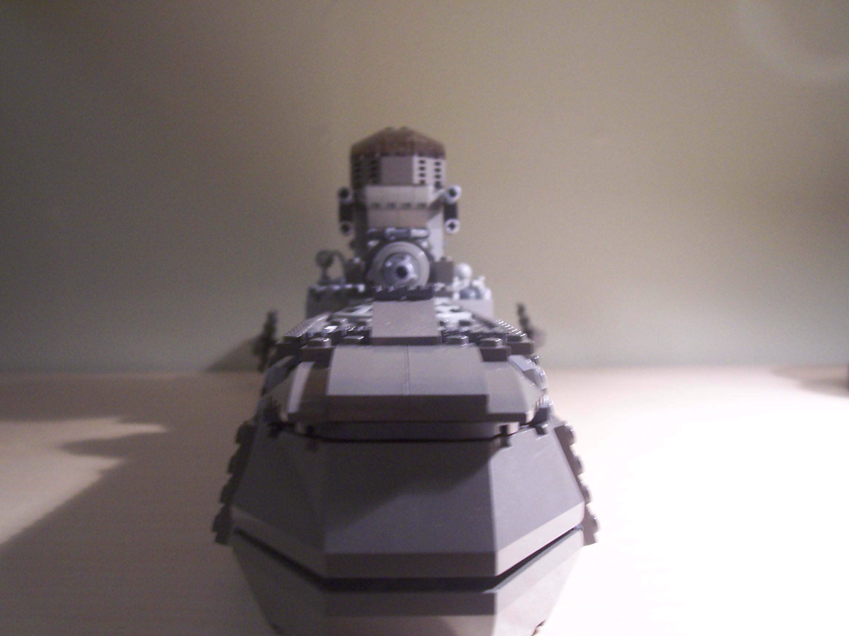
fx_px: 932
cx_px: 386
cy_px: 342
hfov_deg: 48.9
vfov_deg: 37.7
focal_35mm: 38
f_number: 2.7
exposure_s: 1/8
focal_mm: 5.6
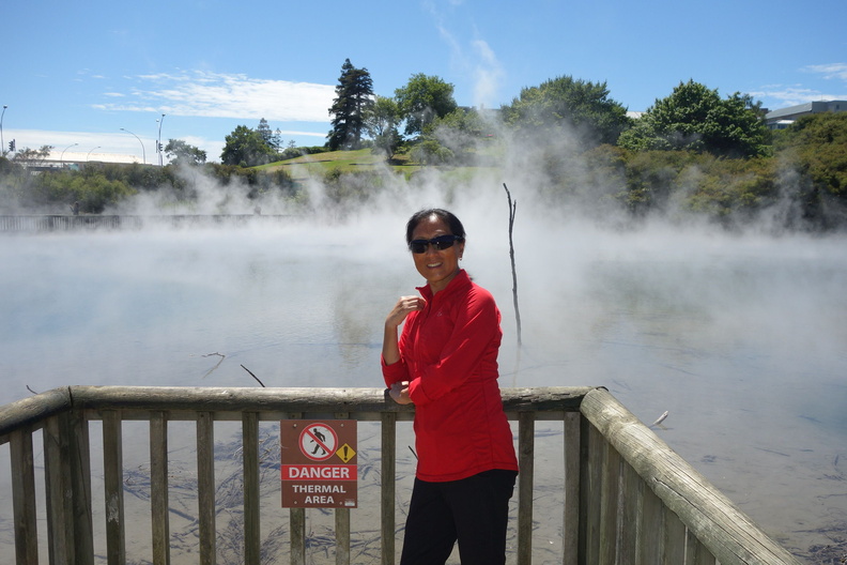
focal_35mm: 30
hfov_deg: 61.9
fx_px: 706
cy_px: 282
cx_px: 424
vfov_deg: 43.6
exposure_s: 1/800
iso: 125
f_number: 5
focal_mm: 11.32
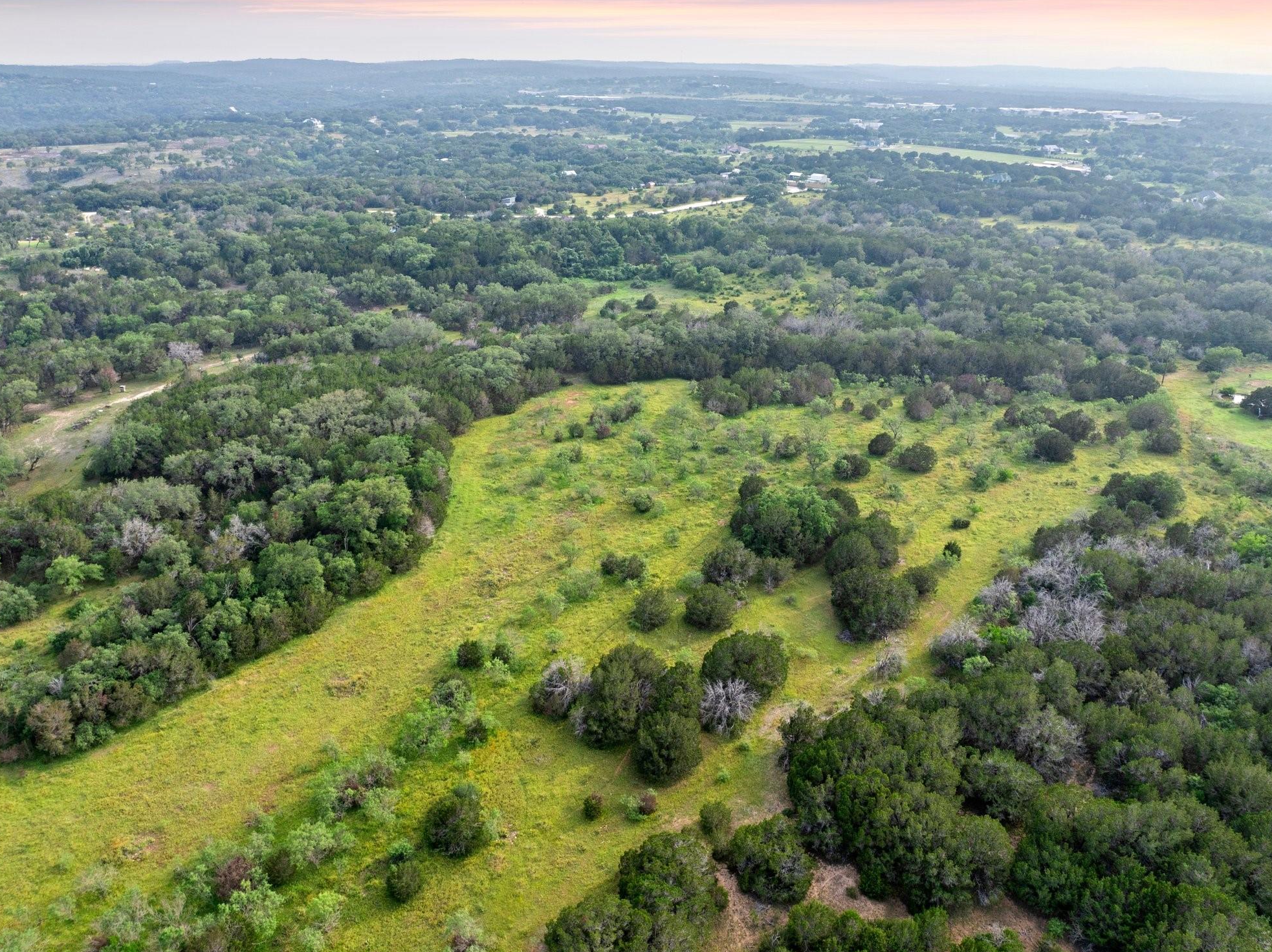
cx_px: 614
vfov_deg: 54.8
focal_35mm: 25
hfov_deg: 69.4
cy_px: 469
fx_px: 918
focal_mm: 12.29
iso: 140
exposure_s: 1/800
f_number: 2.8
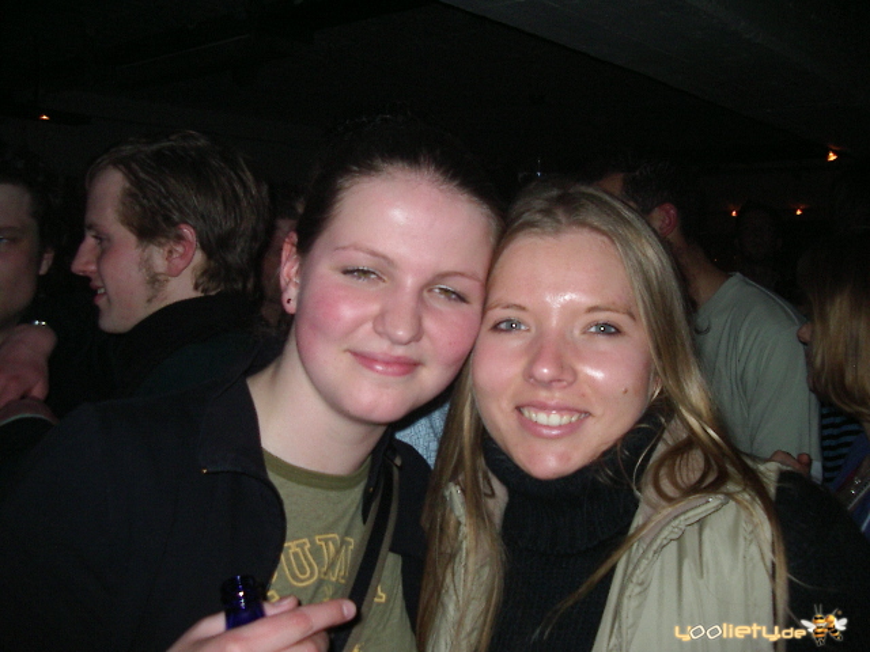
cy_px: 326
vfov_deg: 37.7
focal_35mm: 38
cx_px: 435
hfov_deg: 49.0
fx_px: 955
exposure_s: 1/60
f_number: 2.6
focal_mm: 5.8
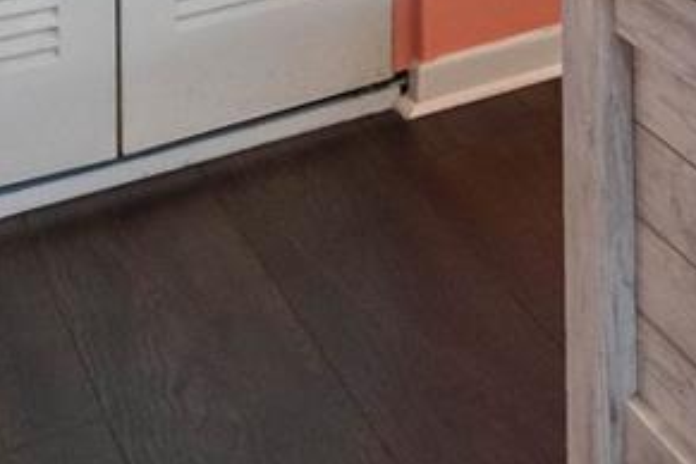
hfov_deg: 15.2
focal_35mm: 88
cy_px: -593
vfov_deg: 12.6
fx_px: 1701
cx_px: 1605
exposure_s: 1/2.5
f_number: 11
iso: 1600
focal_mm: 16
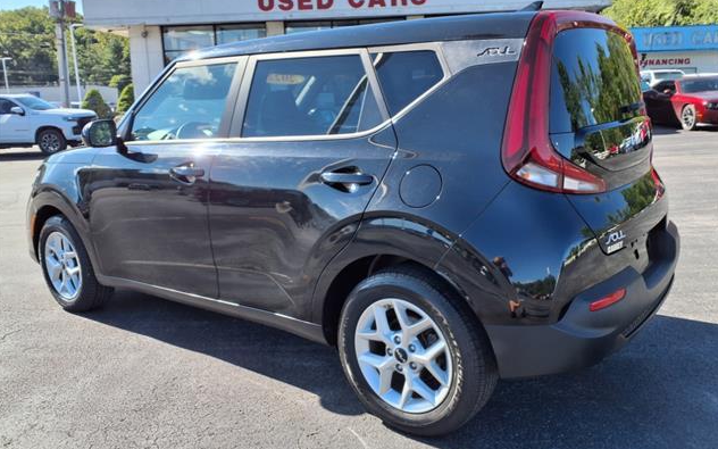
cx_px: 358
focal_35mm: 29
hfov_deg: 64.6
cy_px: 221
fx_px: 567
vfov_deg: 43.1
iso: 40
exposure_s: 1/714
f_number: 1.9
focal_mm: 3.58
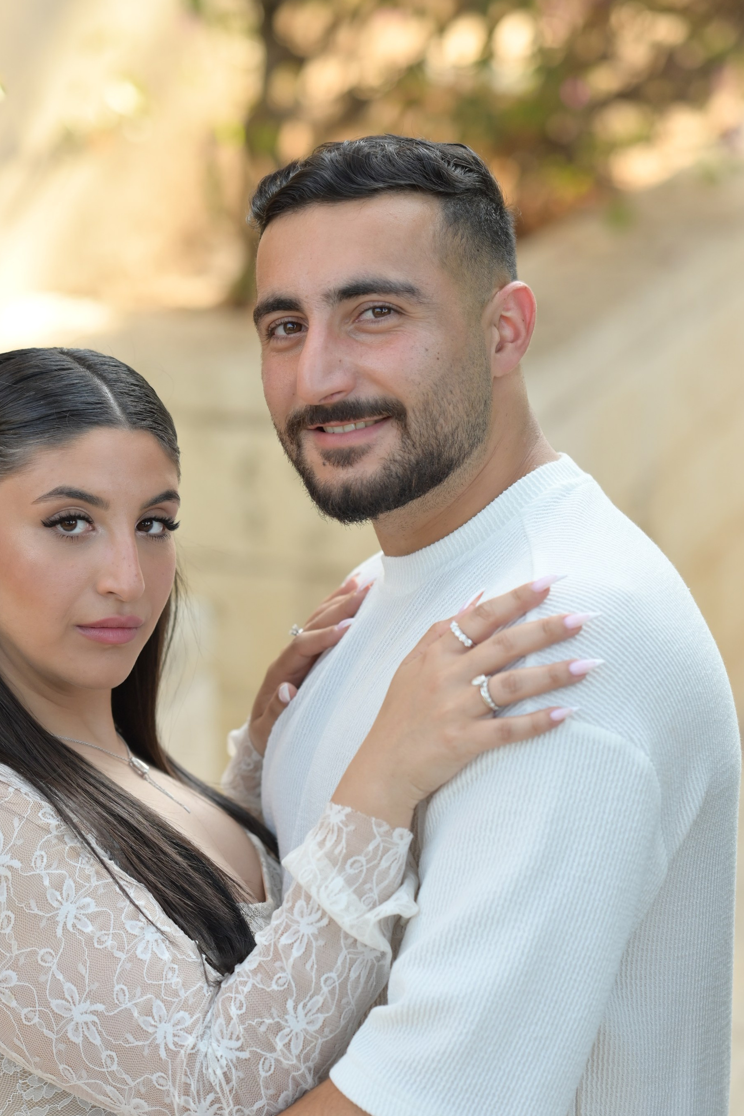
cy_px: 758
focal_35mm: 129
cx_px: 325
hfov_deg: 10.6
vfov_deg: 15.8
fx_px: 3998
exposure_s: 1/400
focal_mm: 85
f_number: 2.5
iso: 200
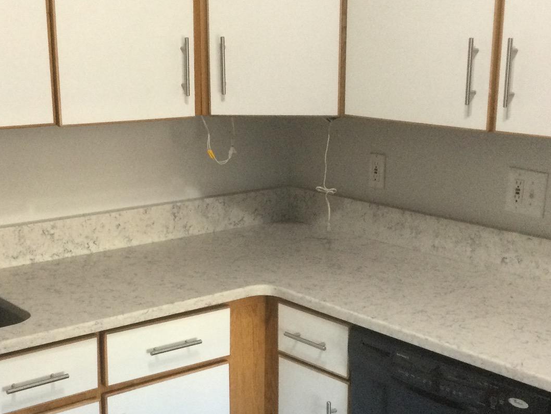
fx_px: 955
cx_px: 262
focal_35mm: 60
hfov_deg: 32.2
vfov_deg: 24.3
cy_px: 289
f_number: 2.4
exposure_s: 1/30
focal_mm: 3.3
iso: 160
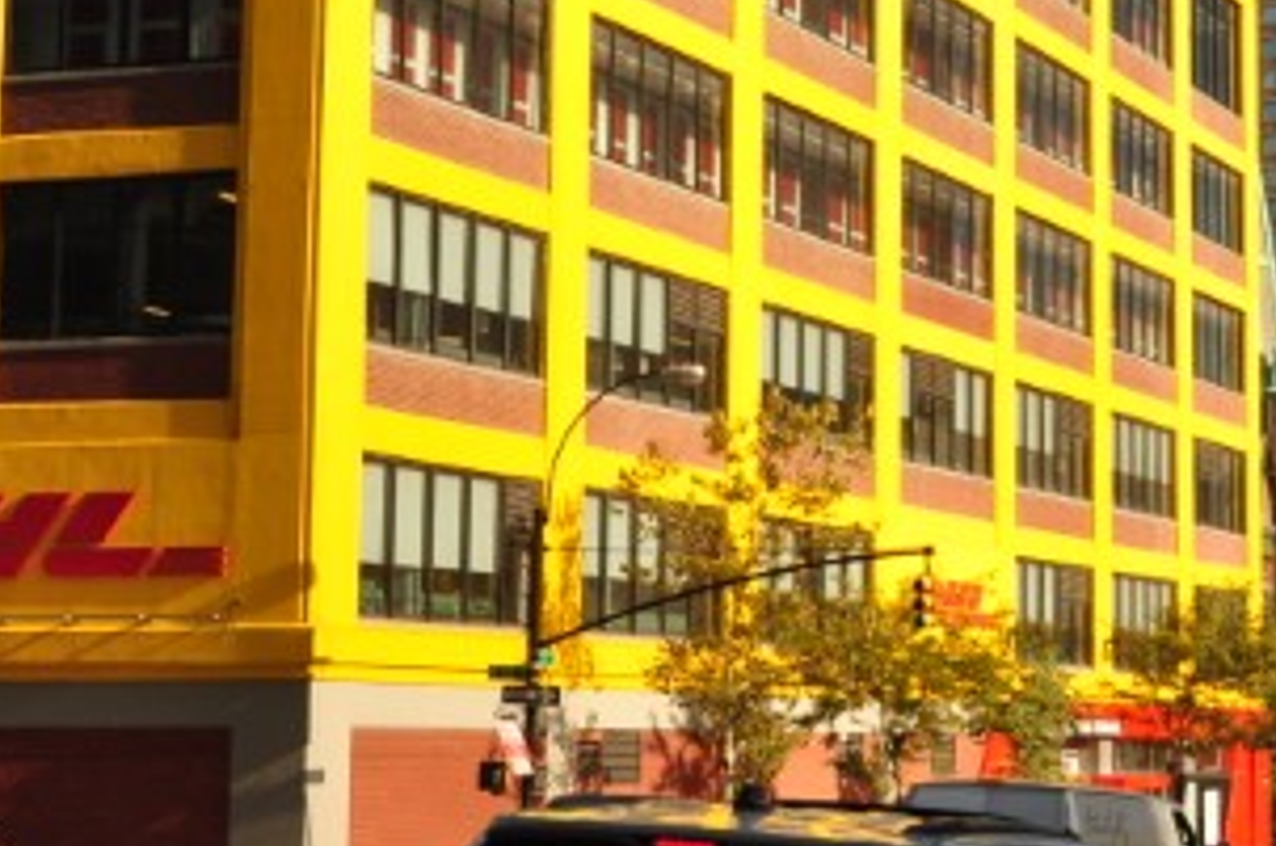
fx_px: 3645
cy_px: 183
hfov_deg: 19.7
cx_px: 994
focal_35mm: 103
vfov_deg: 13.2
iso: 320
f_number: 5
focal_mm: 26
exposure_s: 1/1250
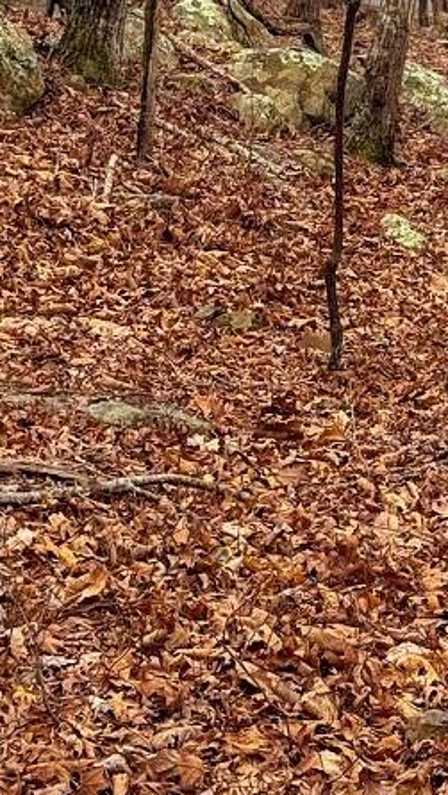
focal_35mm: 120
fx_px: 2533
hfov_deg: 10.1
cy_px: 194
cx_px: 212
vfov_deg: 17.7
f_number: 1.78
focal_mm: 6.76
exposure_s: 1/1339
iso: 64
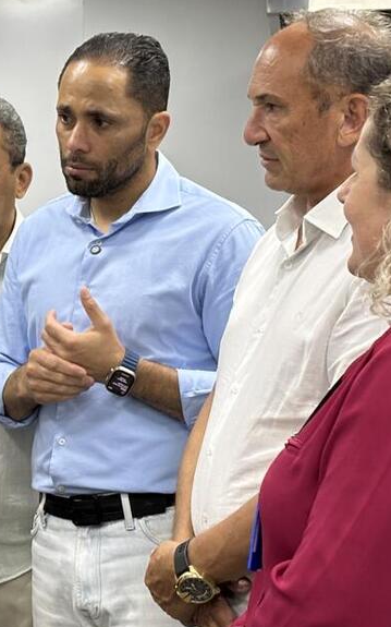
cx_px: -40
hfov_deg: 11.2
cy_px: 348
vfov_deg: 18.1
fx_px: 1962
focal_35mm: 115
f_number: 1.6
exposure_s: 1/60
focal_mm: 5.96
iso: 100
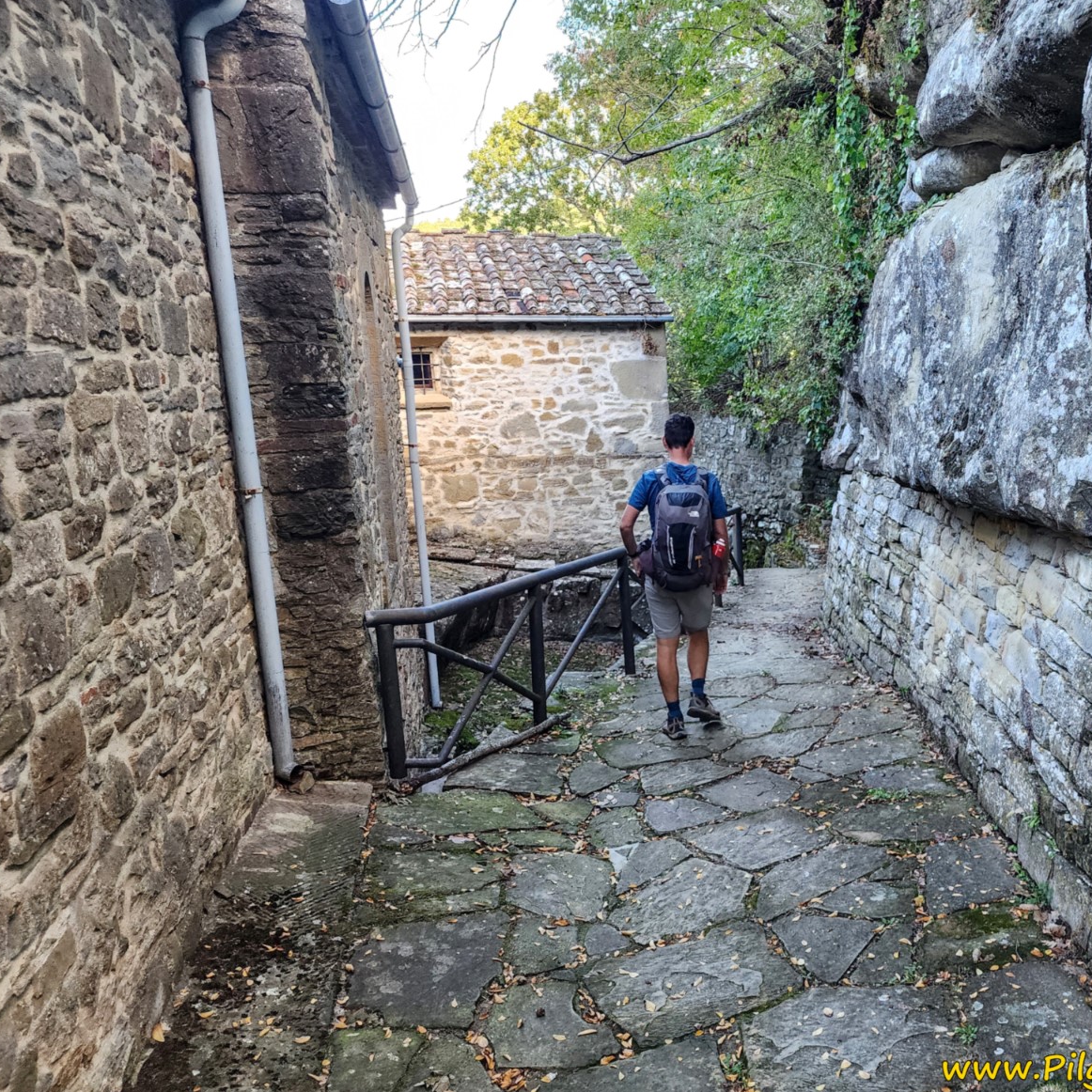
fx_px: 999
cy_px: 534
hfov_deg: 55.9
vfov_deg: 57.3
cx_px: 742
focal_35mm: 28
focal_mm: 6.4
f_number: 1.8
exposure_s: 1/180
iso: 200
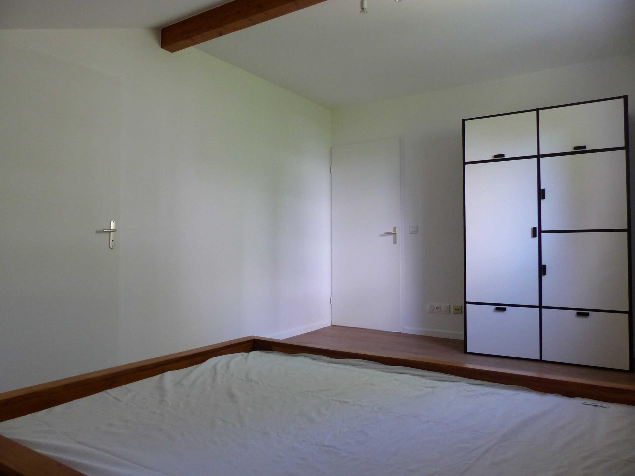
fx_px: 459
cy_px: 238
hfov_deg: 69.4
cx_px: 318
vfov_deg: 54.9
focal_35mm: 25
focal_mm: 4.5
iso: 320
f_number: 2.8
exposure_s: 1/60
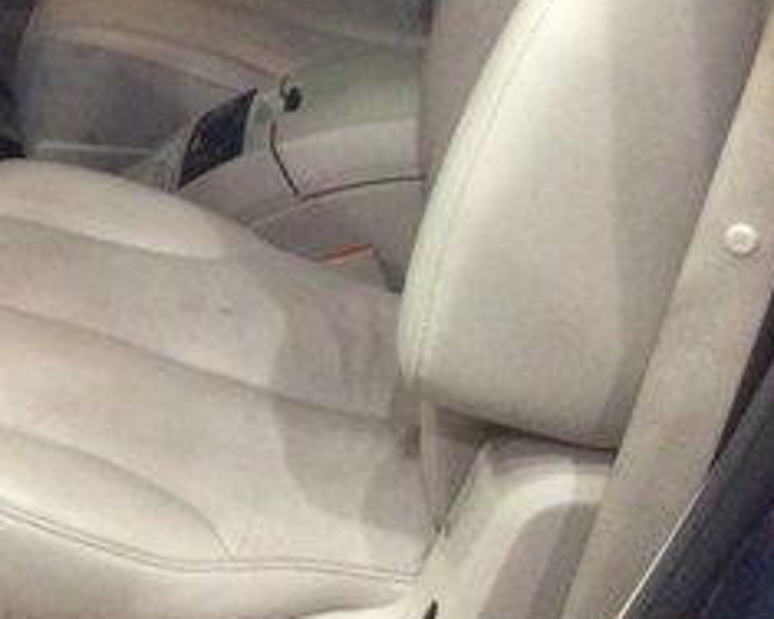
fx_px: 1947
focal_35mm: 85
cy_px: -23
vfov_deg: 17.6
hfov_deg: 21.6
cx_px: -26
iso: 200
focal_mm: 3.3
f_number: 2.4
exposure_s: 1/24
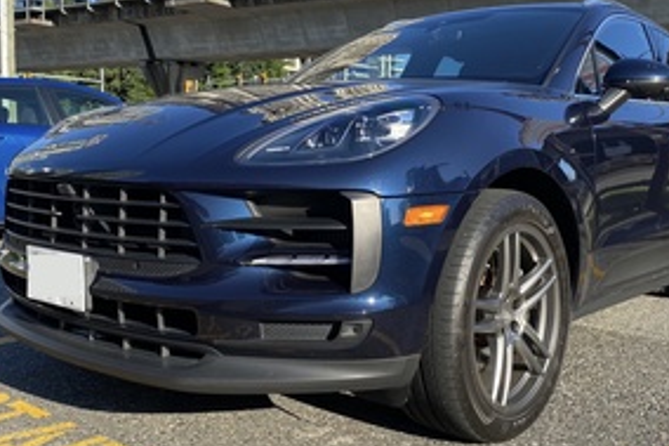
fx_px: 743
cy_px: 166
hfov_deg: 48.5
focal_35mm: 40
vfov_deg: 33.2
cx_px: 353
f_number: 1.8
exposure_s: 1/1093
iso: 32
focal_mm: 4.25
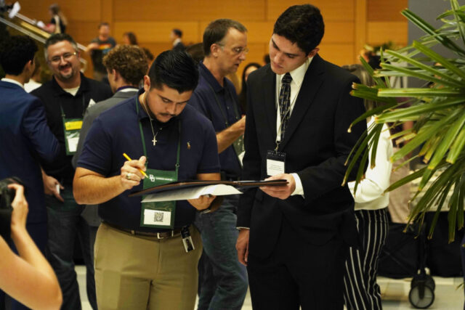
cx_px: 232
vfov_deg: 13.0
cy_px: 155
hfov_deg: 19.5
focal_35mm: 105
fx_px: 1356
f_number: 4.5
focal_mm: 105
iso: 1250
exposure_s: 1/200
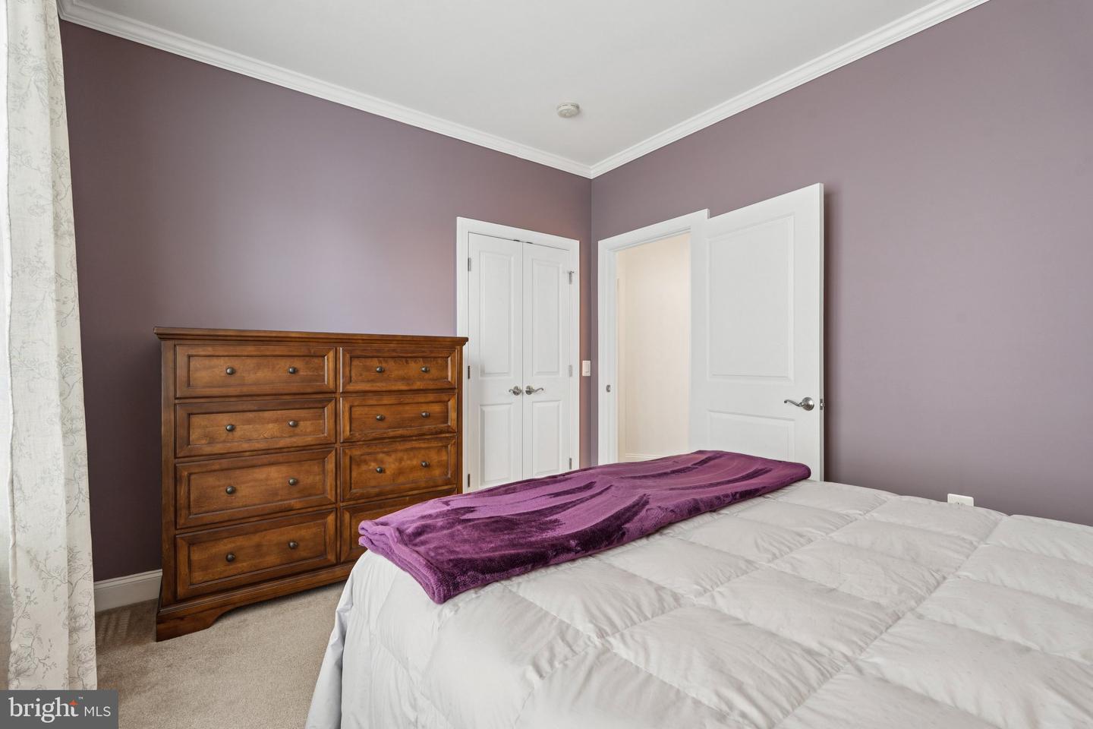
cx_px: 546
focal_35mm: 16
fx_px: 486
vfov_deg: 73.7
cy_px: 364
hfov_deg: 96.7
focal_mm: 16
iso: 200
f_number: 8
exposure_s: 1/1.67
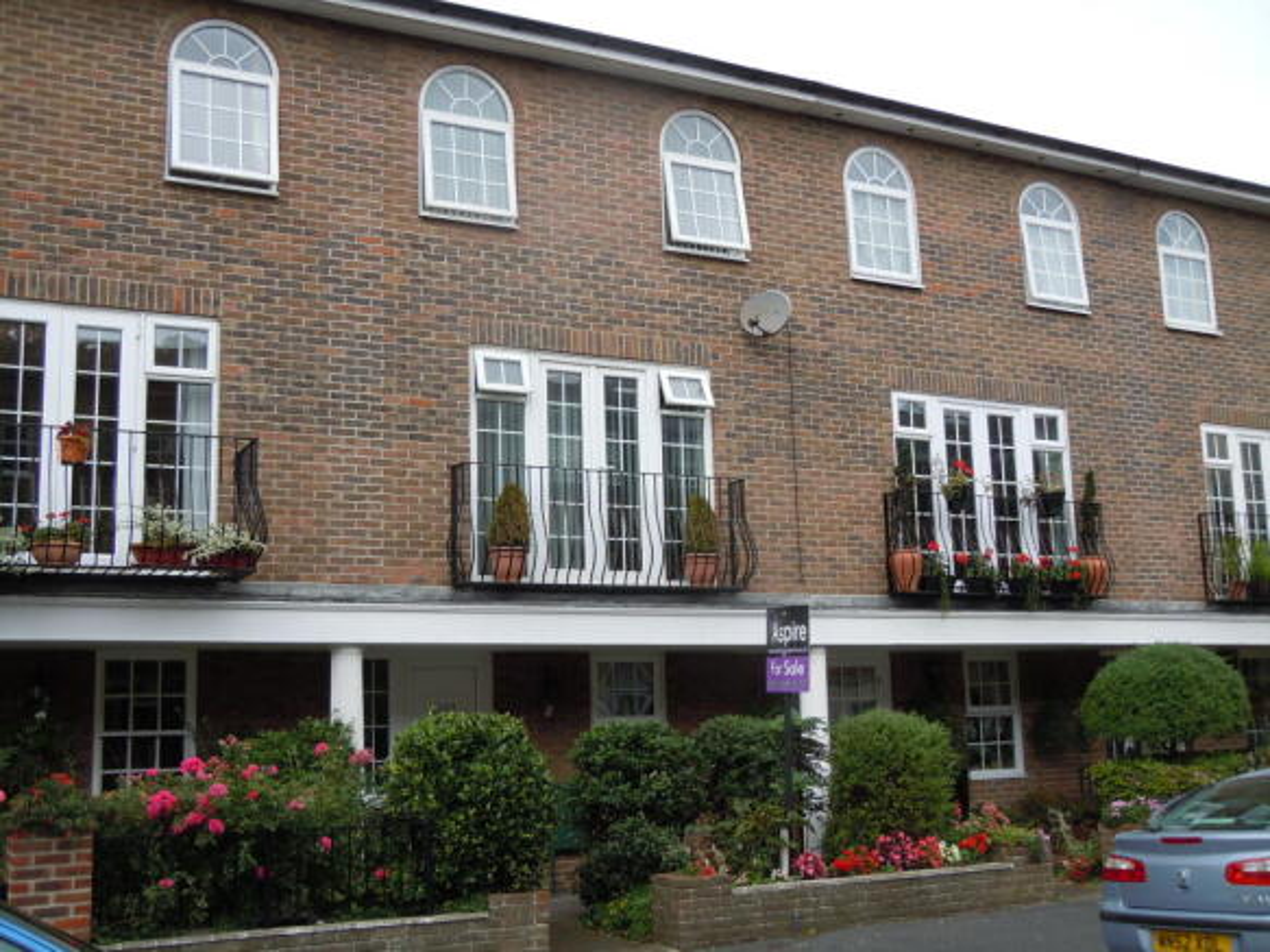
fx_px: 1431
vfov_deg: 36.8
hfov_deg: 47.9
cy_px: 476
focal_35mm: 39
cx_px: 635
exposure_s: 1/250
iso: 100
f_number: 3.7
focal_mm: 7.1
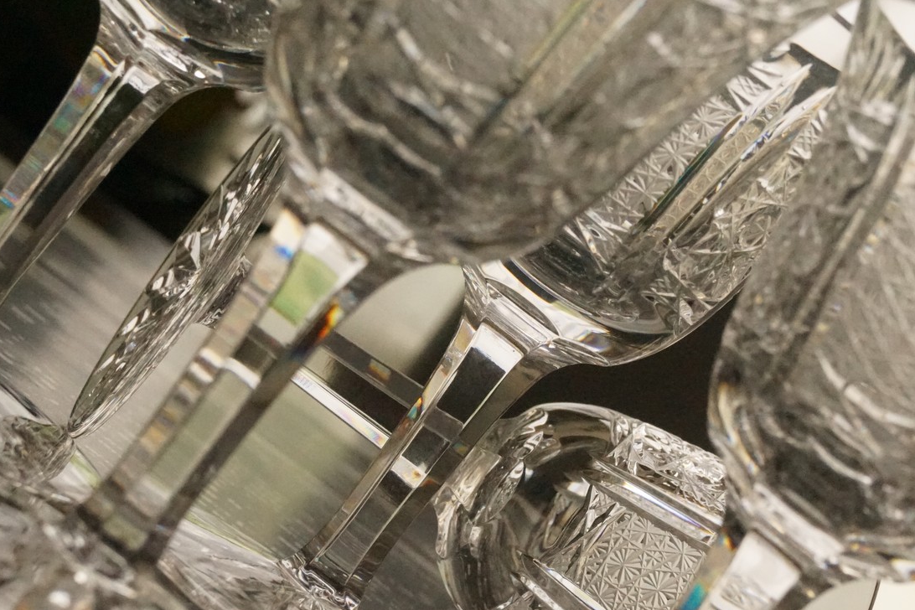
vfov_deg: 13.3
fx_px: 2618
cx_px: 484
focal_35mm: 103
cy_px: 350
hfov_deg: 19.8
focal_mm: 50
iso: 6400
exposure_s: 1/2500
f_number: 13
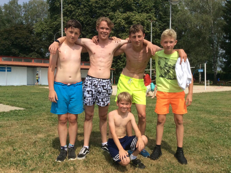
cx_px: 116
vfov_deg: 44.0
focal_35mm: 32
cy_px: 86
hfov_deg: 56.9
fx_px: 213
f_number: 2.4
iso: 32
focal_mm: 3.3
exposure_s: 1/2288
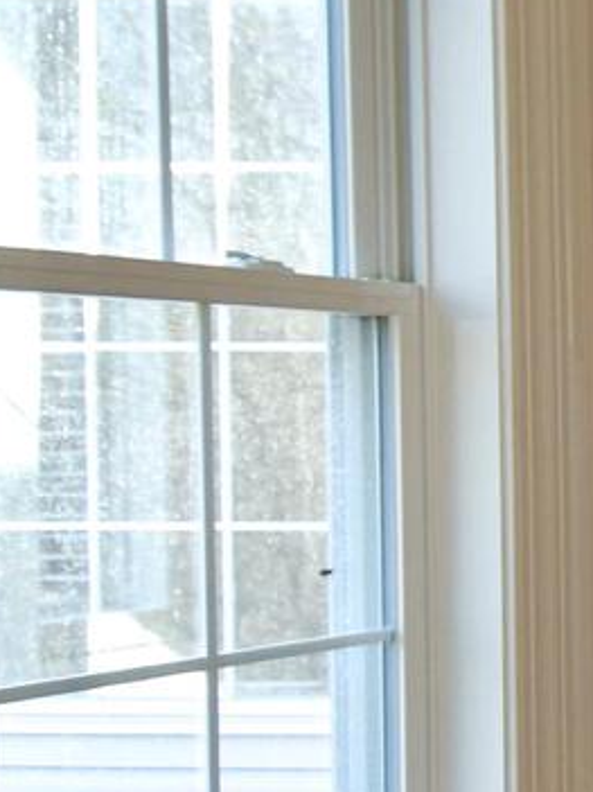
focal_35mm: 71
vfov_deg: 27.3
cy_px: 478
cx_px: 1179
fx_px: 1623
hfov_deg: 16.1
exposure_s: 1/60
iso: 200
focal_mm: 12
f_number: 4
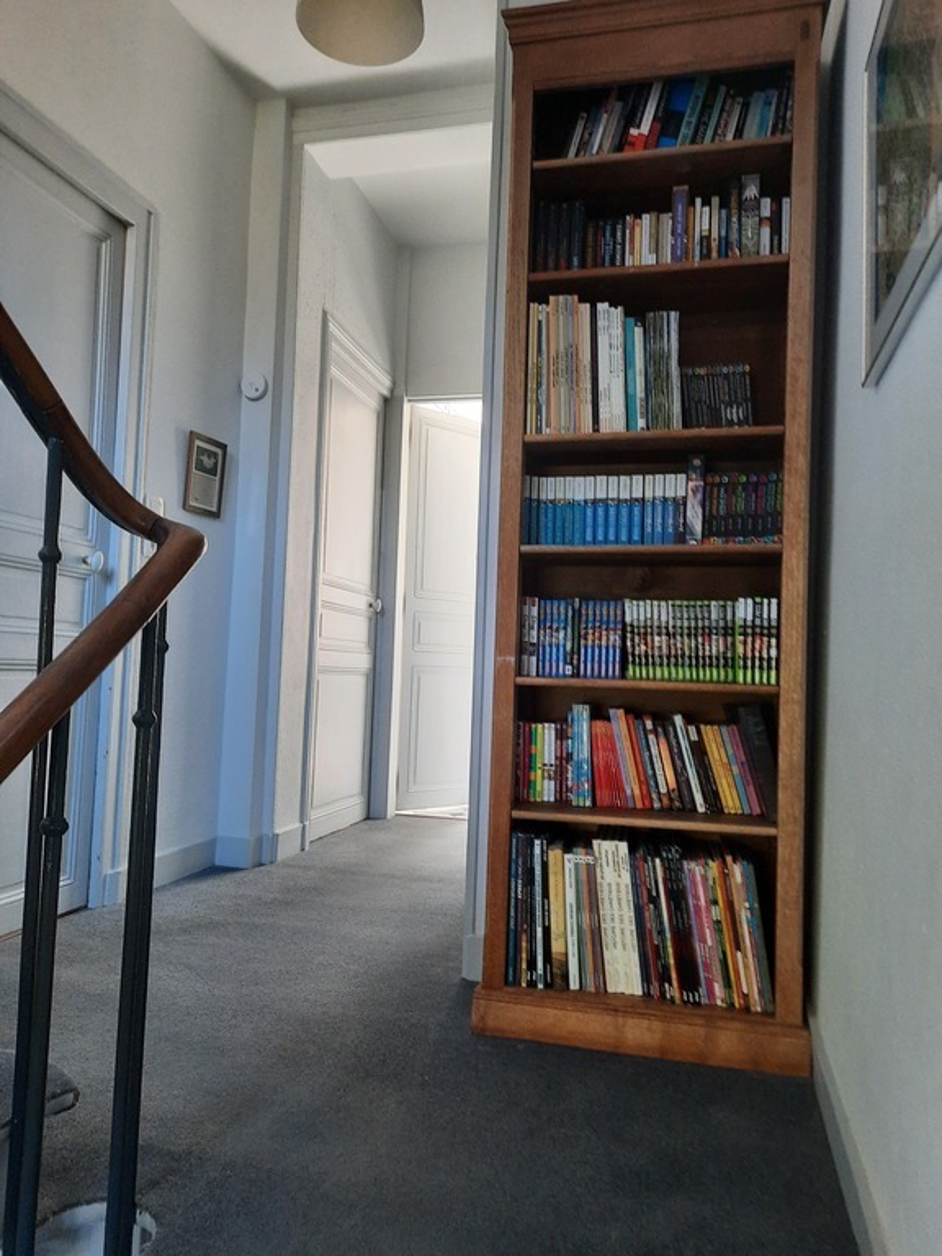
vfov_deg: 69.4
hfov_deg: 54.9
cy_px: 628
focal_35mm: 25
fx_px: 907
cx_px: 471
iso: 320
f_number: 2
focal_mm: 4.6
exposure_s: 1/50
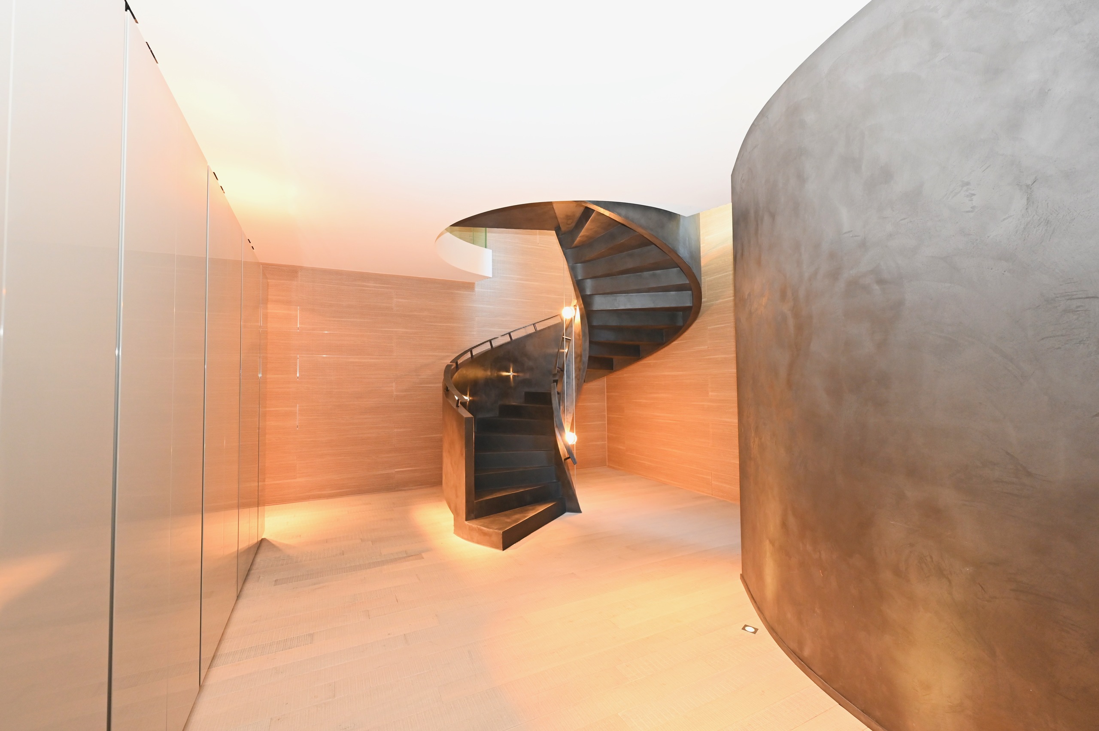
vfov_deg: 77.2
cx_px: 550
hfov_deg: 100.4
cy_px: 366
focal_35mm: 15
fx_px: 458
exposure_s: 1/60
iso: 1800
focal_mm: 15
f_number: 4
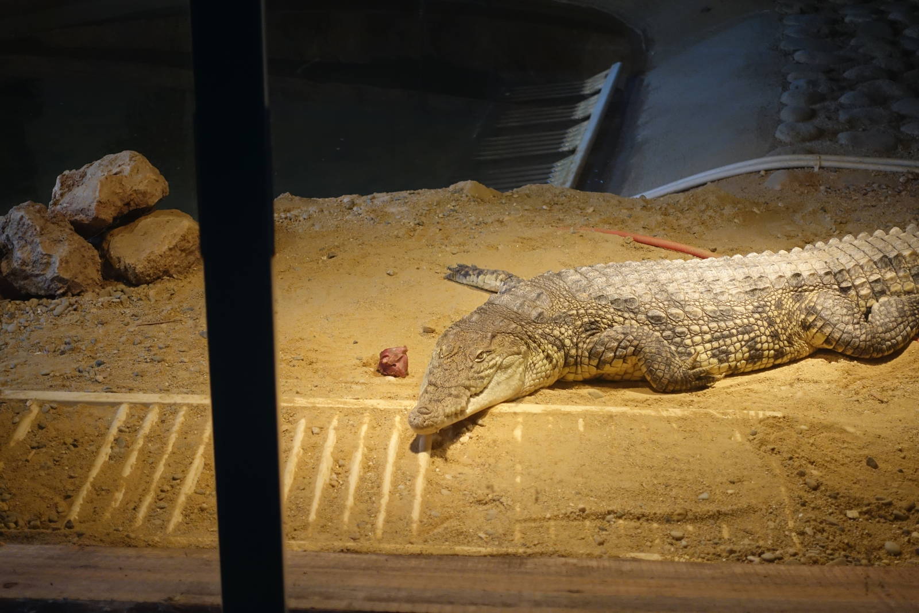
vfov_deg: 19.5
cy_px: 306
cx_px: 460
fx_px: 1787
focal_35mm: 70
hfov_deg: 28.8
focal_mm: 25.7
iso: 800
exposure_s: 1/80
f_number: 2.8
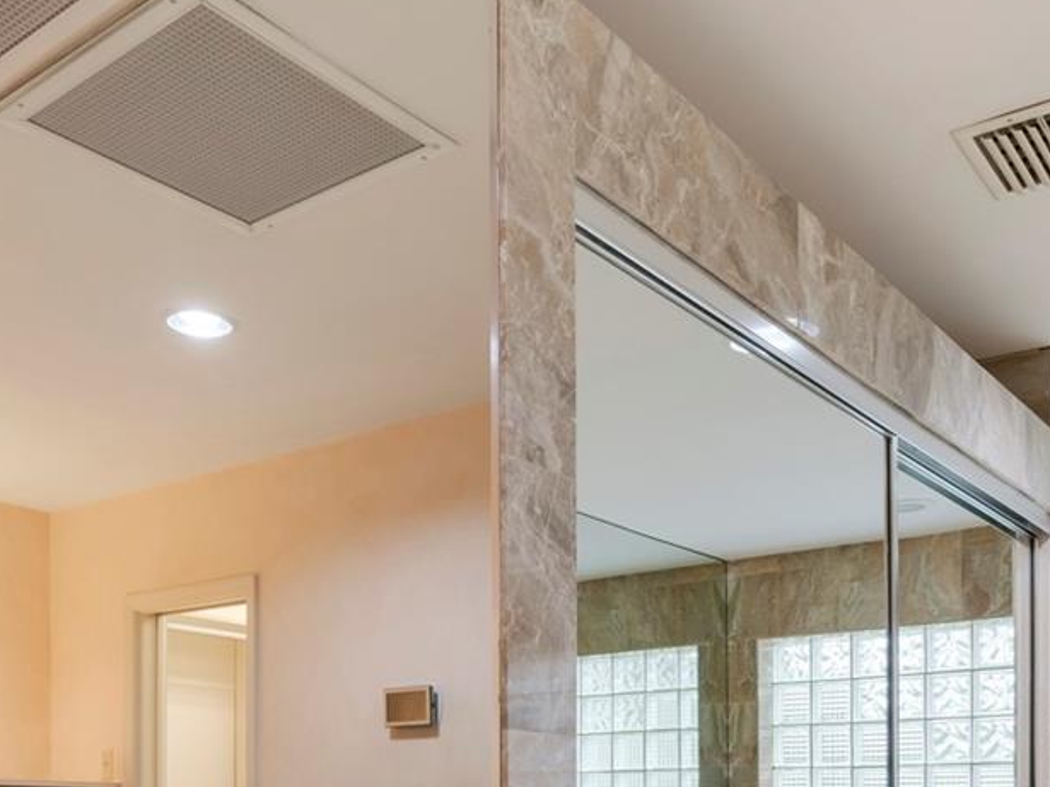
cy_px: 837
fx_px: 1213
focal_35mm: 40
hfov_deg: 46.8
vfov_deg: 32.3
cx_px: 481
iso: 125
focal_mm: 16
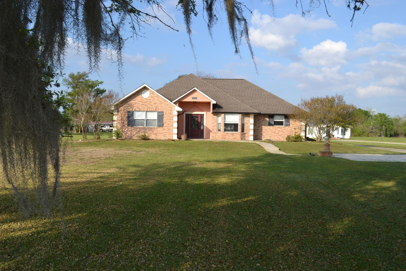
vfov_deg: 40.0
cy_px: 136
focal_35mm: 33
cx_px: 203
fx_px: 372
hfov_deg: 57.2
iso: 100
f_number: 7.1
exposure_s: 1/200
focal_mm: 22
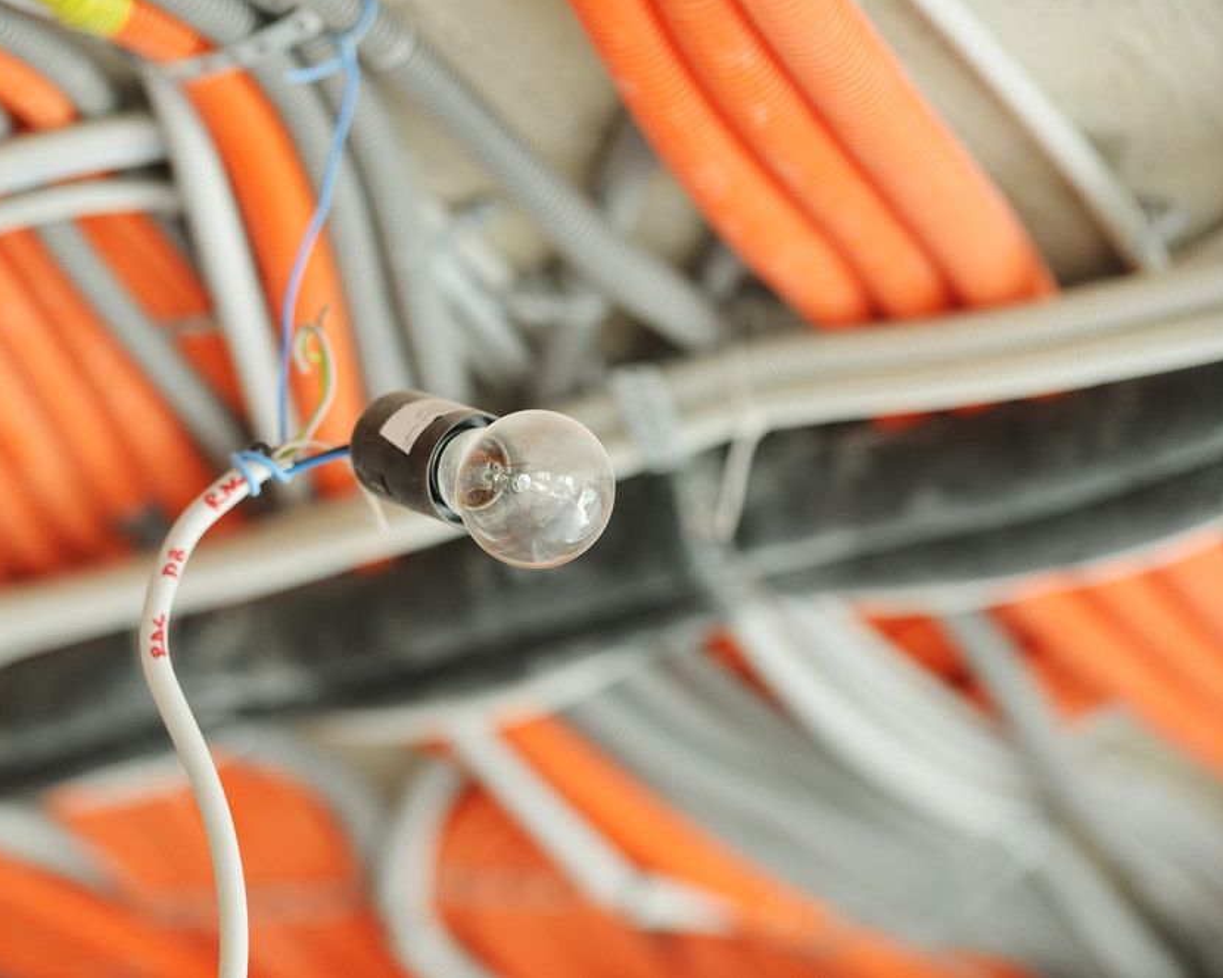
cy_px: 488
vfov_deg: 10.5
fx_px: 5321
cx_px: 513
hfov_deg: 13.1
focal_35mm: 147
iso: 400
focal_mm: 130
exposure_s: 1/60
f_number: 2.8
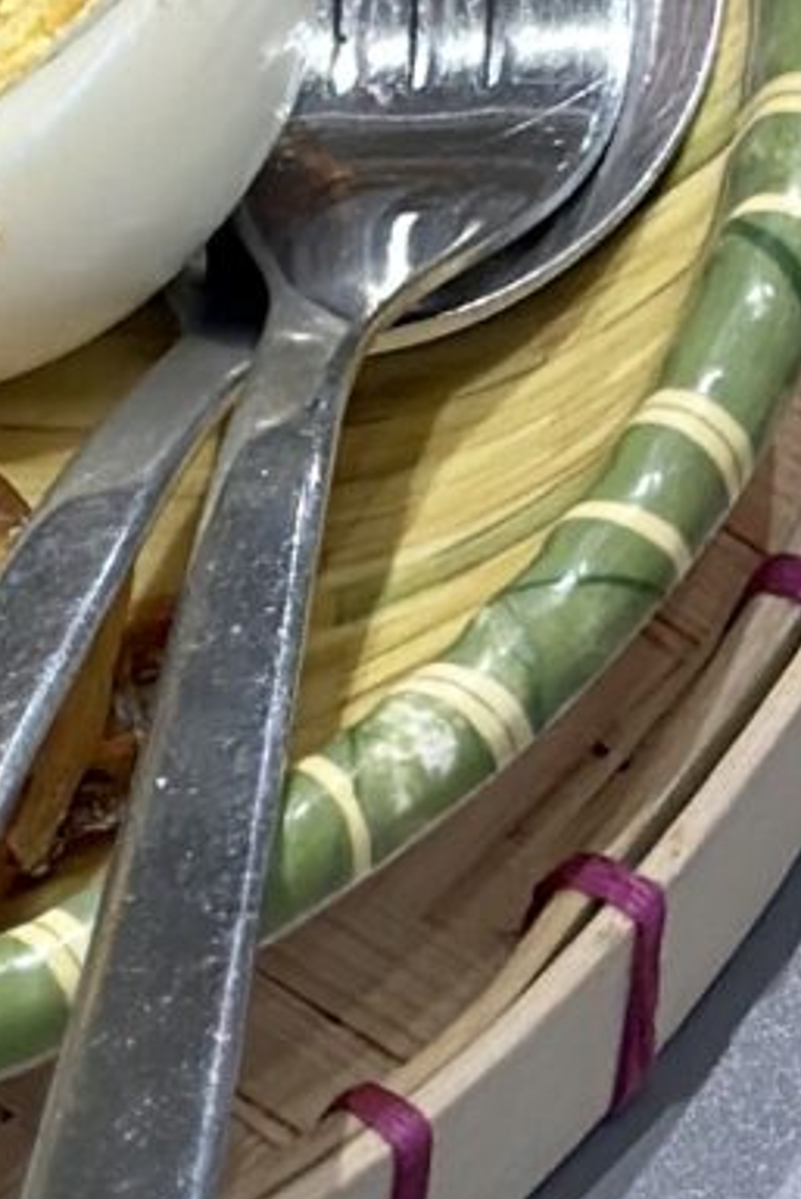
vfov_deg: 6.2
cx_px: -1714
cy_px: -402
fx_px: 11070
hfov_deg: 4.0
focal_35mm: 332
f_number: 1.78
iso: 64
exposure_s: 1/100
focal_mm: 6.86
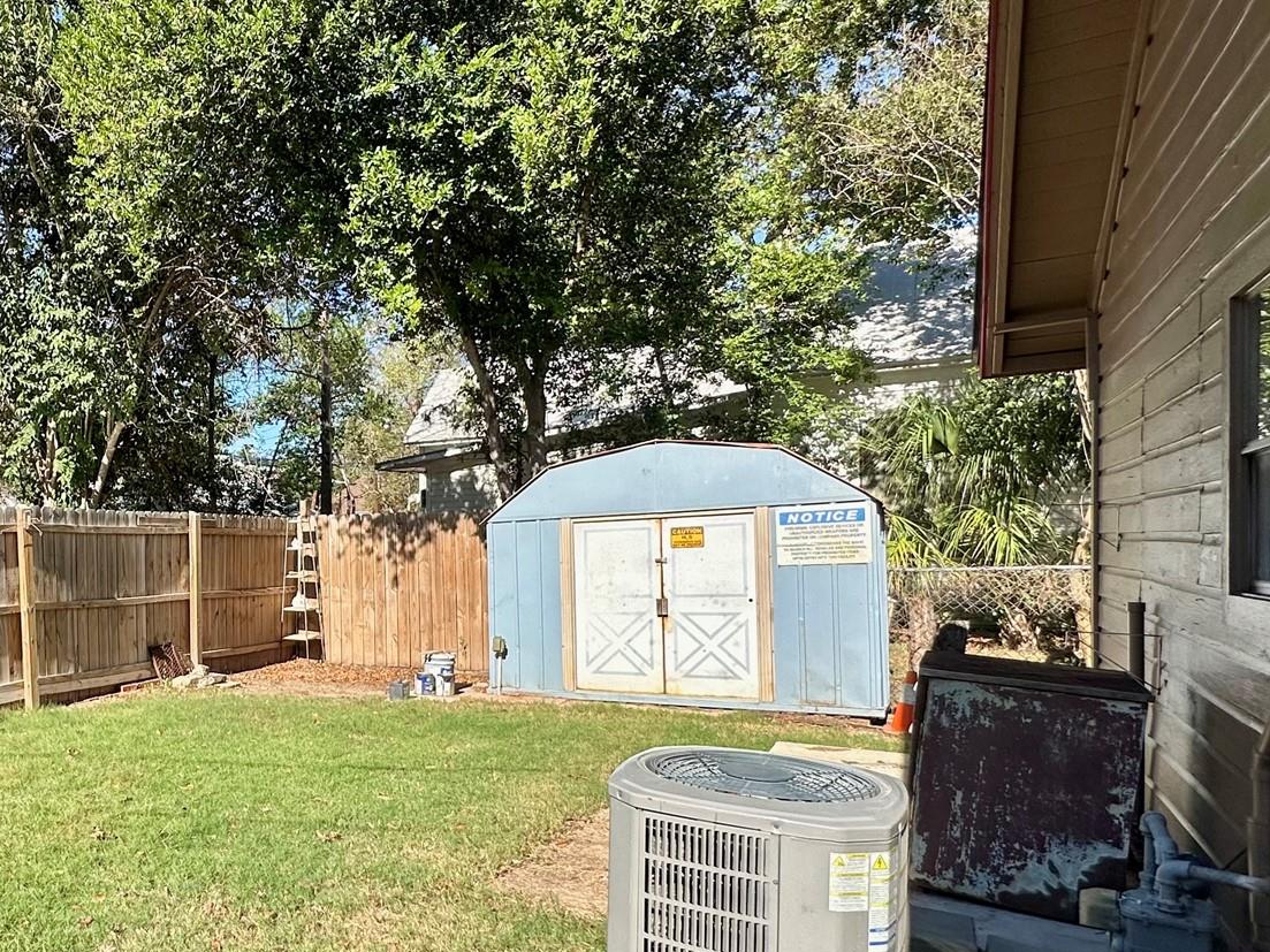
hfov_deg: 59.0
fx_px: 954
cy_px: 571
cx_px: 166
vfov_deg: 52.7
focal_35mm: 26
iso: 40
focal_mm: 2.22
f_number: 2.2
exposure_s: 1/1247
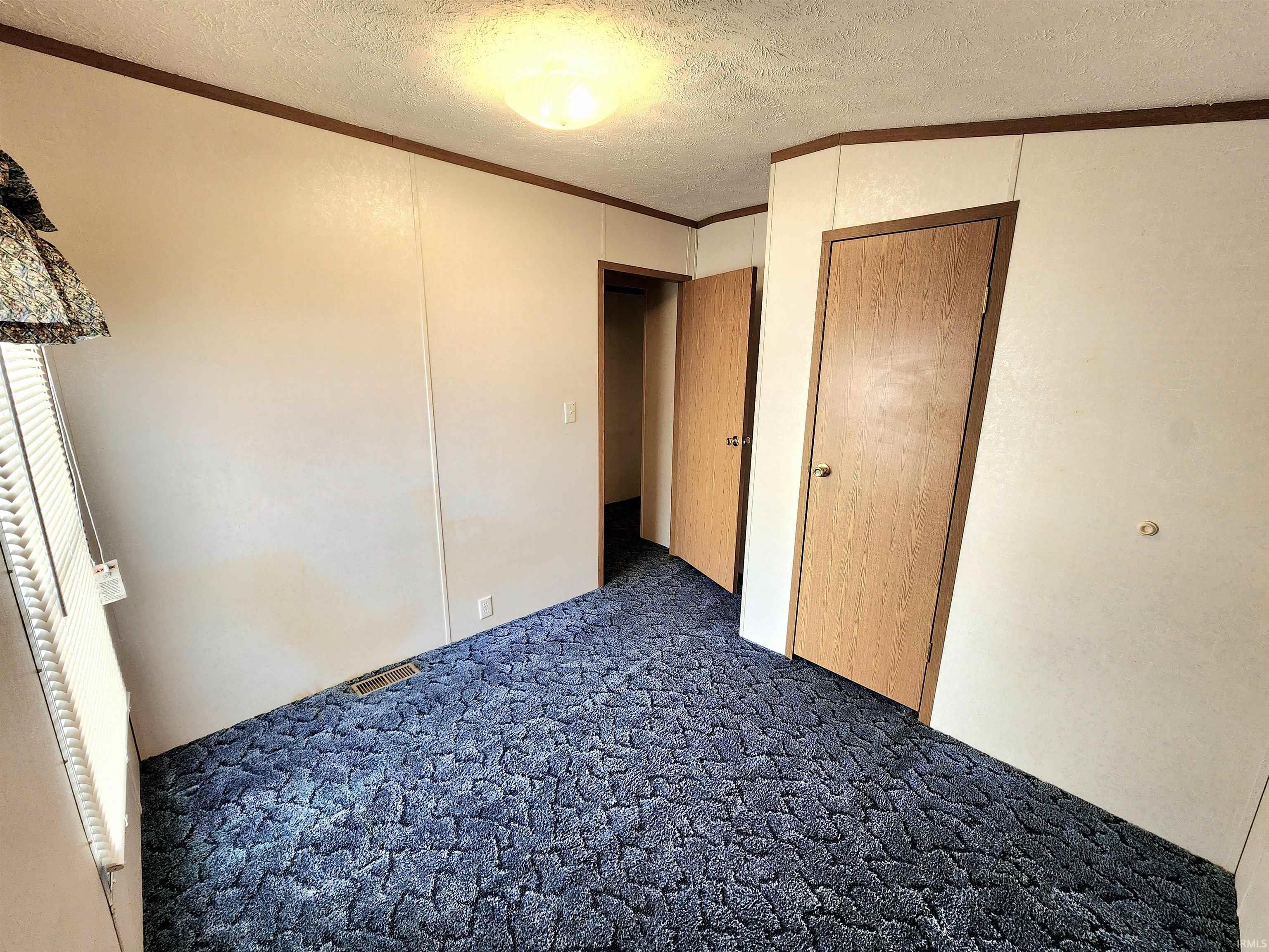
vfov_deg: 89.9
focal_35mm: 13
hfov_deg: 106.2
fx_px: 477
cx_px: 634
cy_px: 476
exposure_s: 1/60.2
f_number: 2.2
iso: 125
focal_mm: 2.2
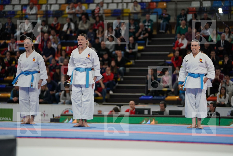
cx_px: 116
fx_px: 854
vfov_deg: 10.4
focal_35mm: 132
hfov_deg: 15.5
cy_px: 78
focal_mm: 132
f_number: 2.8
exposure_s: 1/500
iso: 800
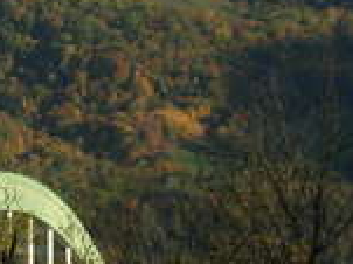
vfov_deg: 4.9
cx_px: -323
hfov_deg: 6.4
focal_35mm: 302
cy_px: 266
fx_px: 3077
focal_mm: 12.5
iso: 79
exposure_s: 1/609
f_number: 3.6
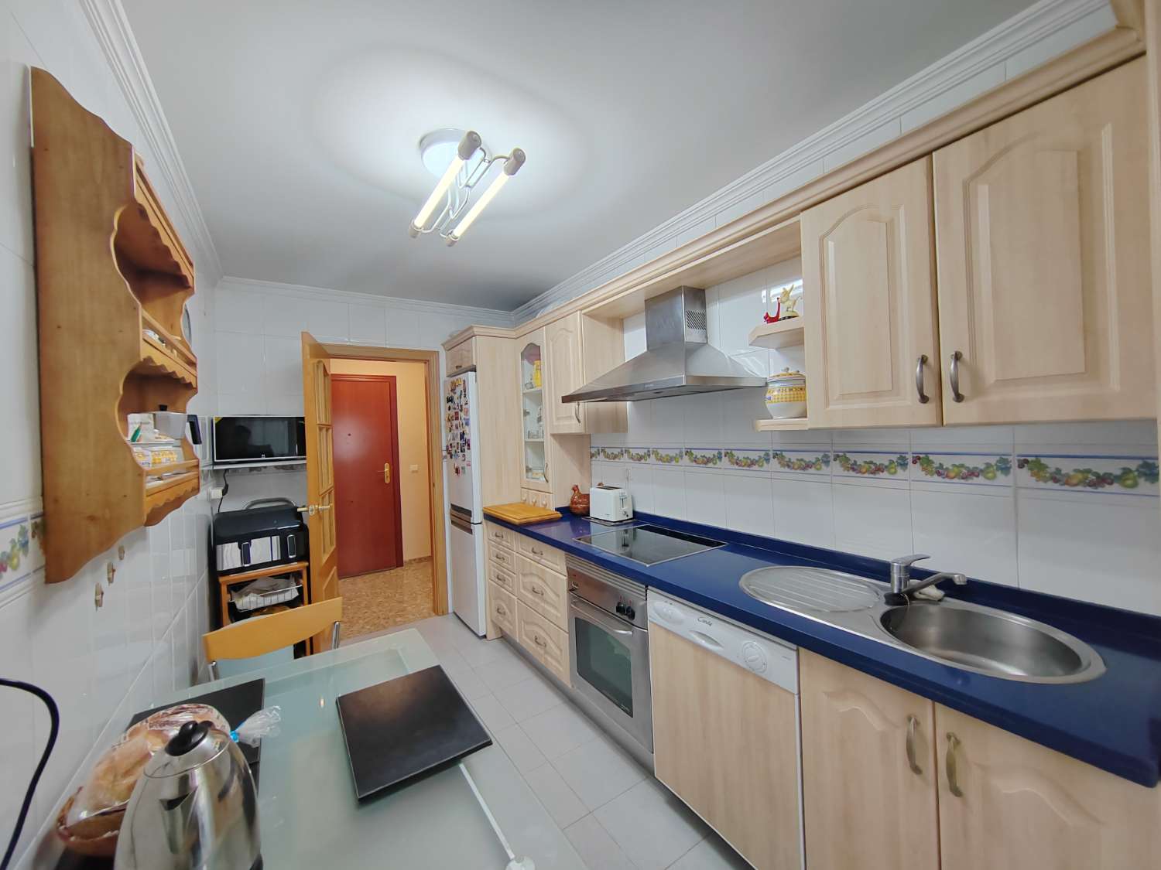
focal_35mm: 13
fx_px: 436
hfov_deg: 106.2
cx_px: 580
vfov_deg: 89.9
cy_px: 435
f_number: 2.2
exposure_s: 1/33
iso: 800
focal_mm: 2.16
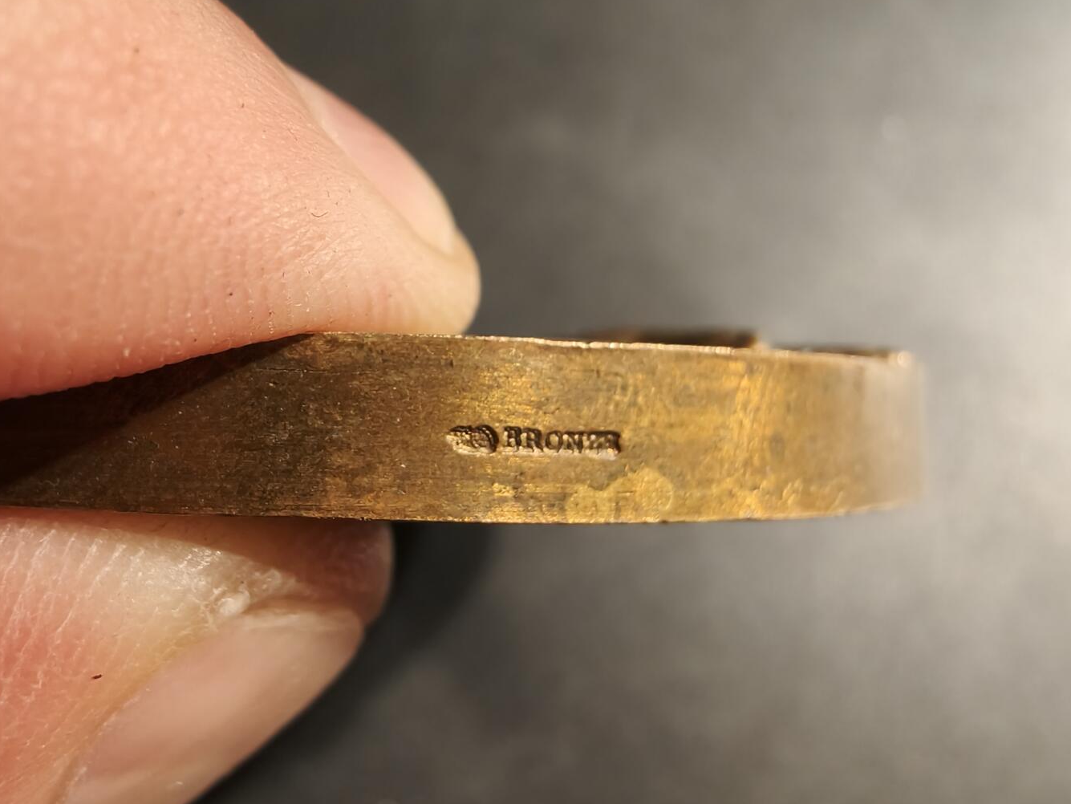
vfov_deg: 44.7
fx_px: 959
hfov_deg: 58.3
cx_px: 533
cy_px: 546
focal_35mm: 31
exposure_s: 1/100
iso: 320
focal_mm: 2.32
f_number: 2
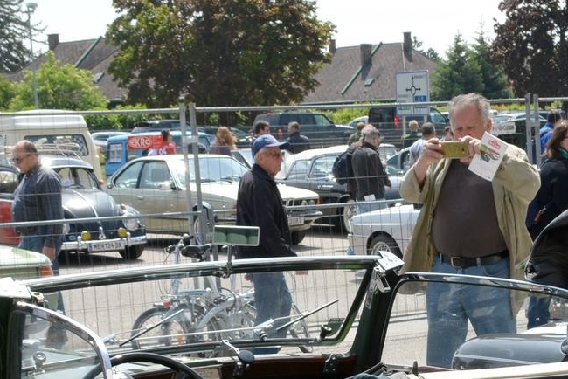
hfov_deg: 23.9
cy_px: 576
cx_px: 491
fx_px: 1310
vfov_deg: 15.2
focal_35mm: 83
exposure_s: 1/250
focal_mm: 18
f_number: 8
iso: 160
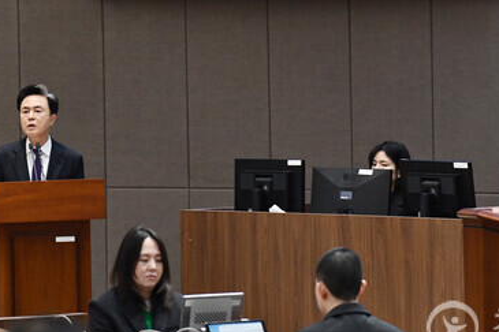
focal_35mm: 329
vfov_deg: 4.2
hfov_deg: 6.3
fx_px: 4558
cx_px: 283
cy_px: 97
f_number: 6.3
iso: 6400
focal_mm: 200
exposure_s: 1/320
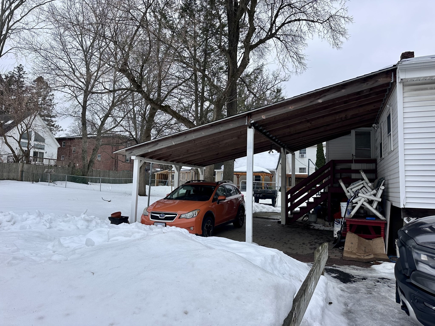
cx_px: 218
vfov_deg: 56.8
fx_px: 302
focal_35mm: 24
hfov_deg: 71.6
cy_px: 163
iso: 80
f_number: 1.78
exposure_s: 1/1812
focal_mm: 6.86
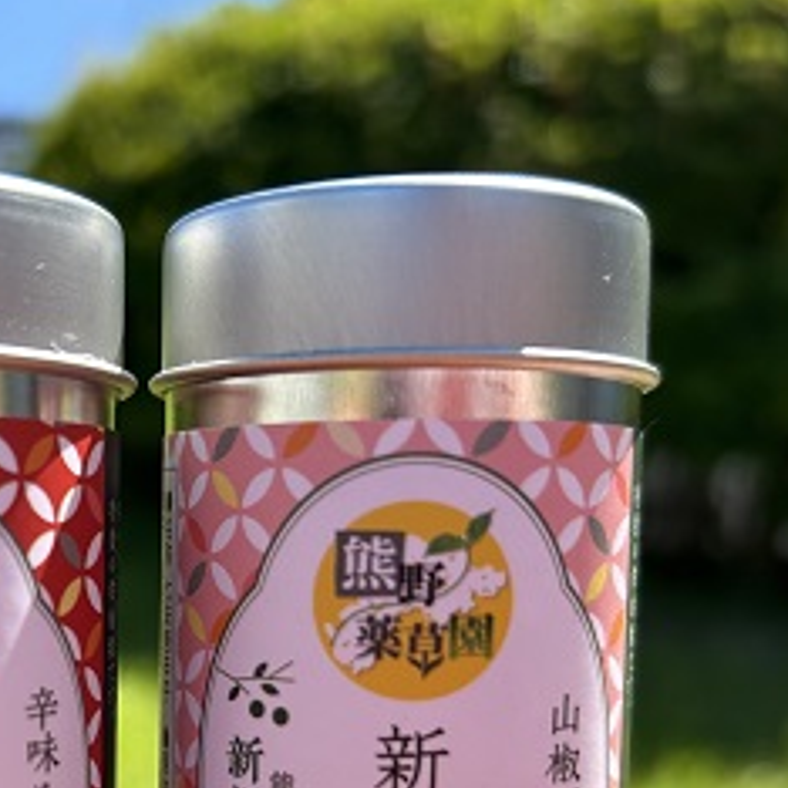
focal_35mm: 51
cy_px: 640
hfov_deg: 31.9
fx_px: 1313
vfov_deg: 32.4
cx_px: 91
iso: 50
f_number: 1.5
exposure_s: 1/1645
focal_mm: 5.7
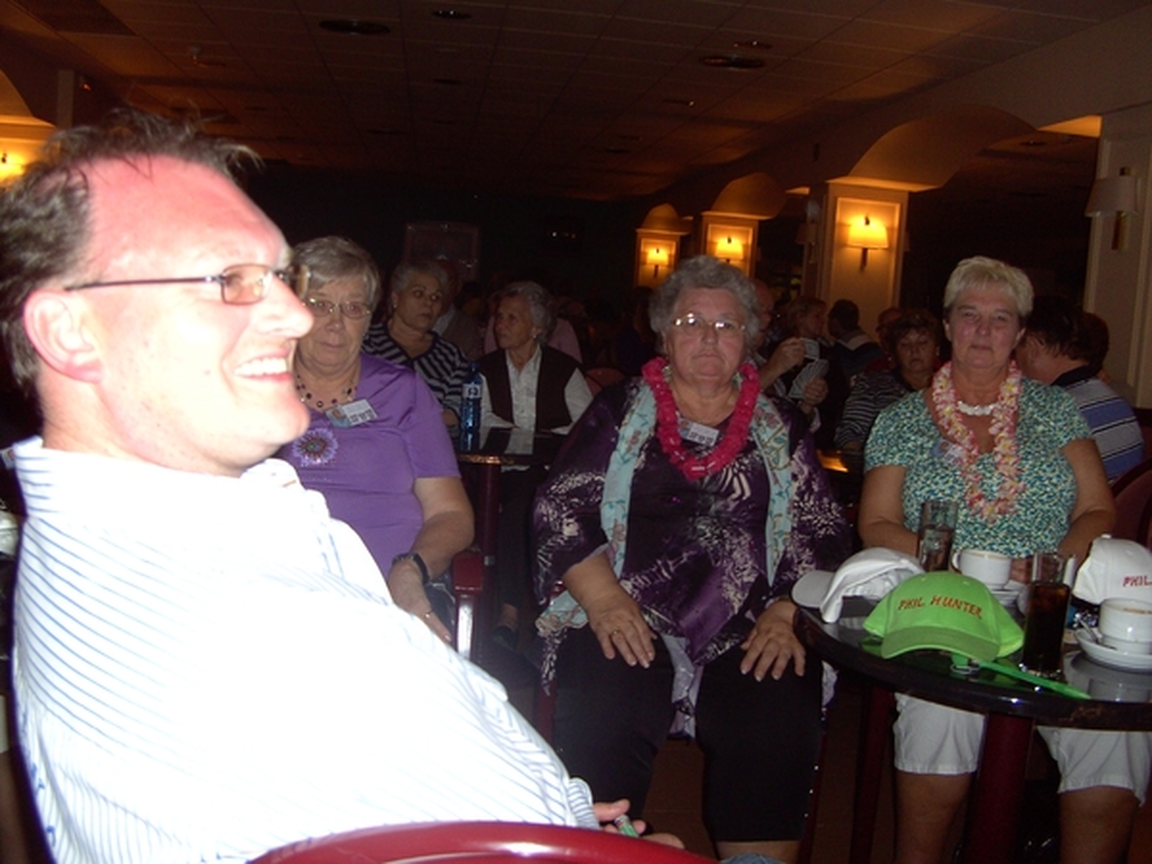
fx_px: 1231
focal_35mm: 37
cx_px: 576
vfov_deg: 38.7
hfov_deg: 50.1
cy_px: 432
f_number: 2.8
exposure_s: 1/50
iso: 80
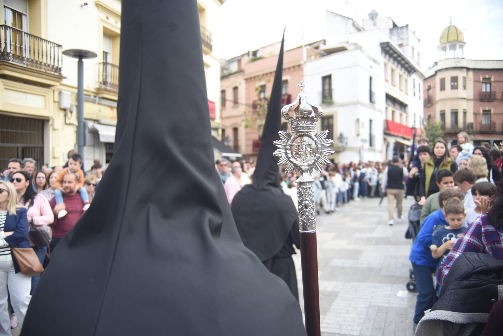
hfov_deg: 63.6
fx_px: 405
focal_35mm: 29
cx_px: 252
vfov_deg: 45.0
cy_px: 168
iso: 100
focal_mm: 29
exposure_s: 1/100
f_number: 5.6
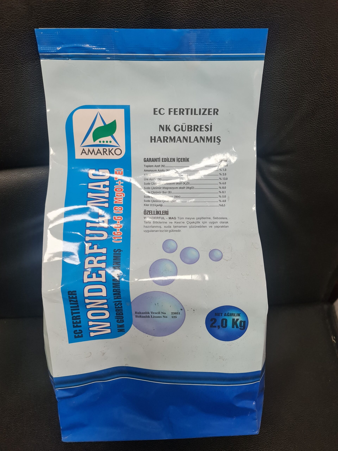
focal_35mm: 25
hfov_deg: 54.9
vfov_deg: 69.4
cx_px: 169
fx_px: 325
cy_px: 226
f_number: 1.8
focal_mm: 7
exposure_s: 1/100
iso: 200
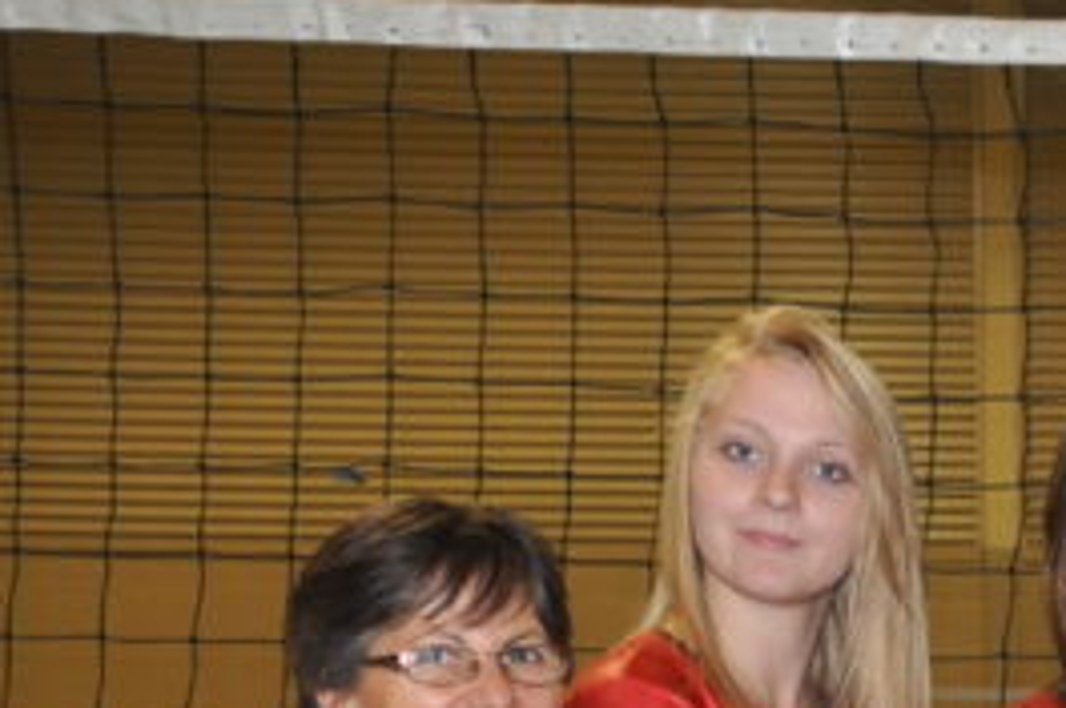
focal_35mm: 122
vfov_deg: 10.5
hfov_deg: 14.5
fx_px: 3606
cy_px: 1328
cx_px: 1991
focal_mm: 21
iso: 800
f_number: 4
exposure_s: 1/60
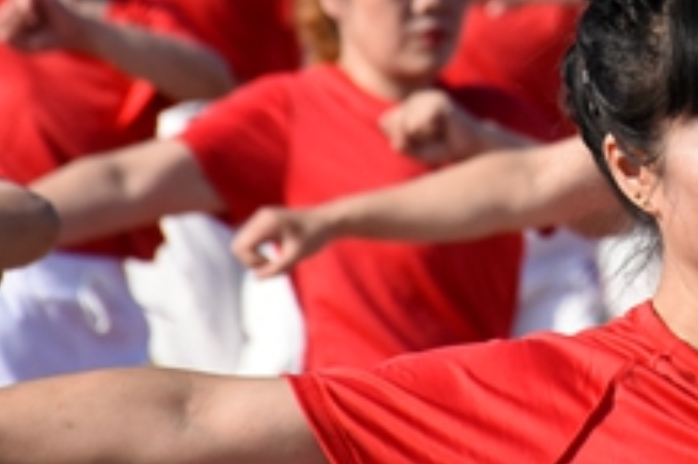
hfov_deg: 3.6
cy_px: 54
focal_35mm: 578
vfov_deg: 2.4
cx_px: 711
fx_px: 11198
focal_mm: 140
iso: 1000
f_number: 5.6
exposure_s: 1/5000
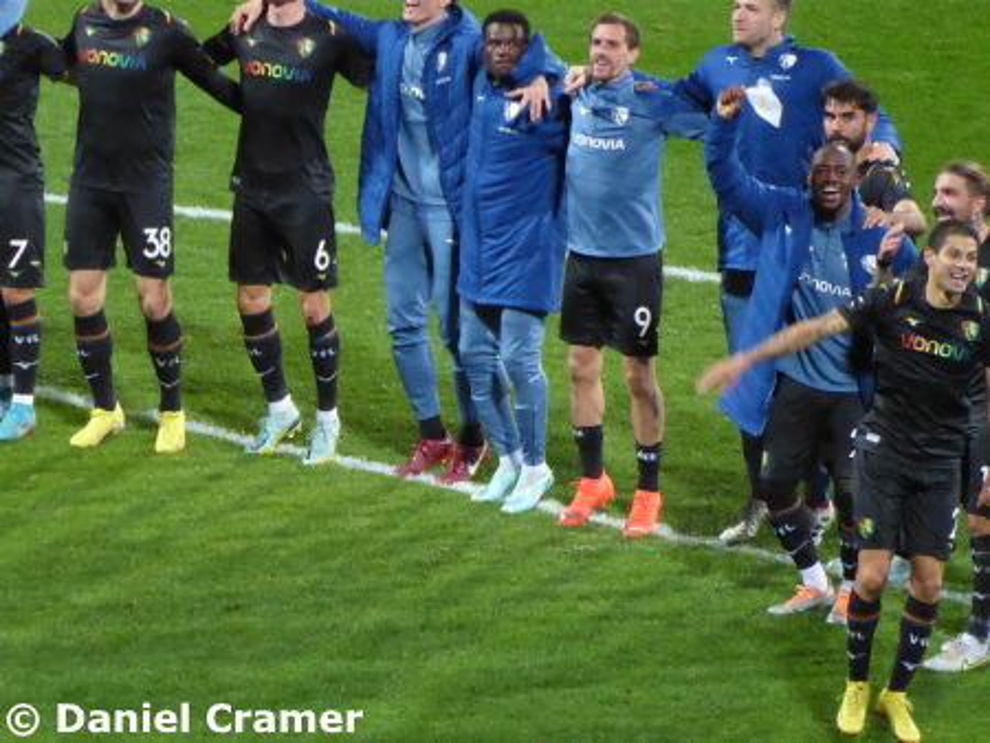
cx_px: 495
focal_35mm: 678
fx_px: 19401
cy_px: 372
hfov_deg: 2.9
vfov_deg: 2.2
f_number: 6.3
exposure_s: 1/125
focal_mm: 121.5
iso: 1600
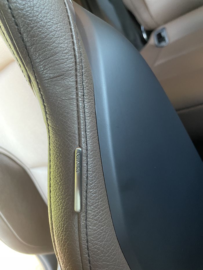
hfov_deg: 53.1
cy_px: 135
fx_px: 203
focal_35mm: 26
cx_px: 102
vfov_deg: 67.3
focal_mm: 4.2
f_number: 1.6
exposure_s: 1/38
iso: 640
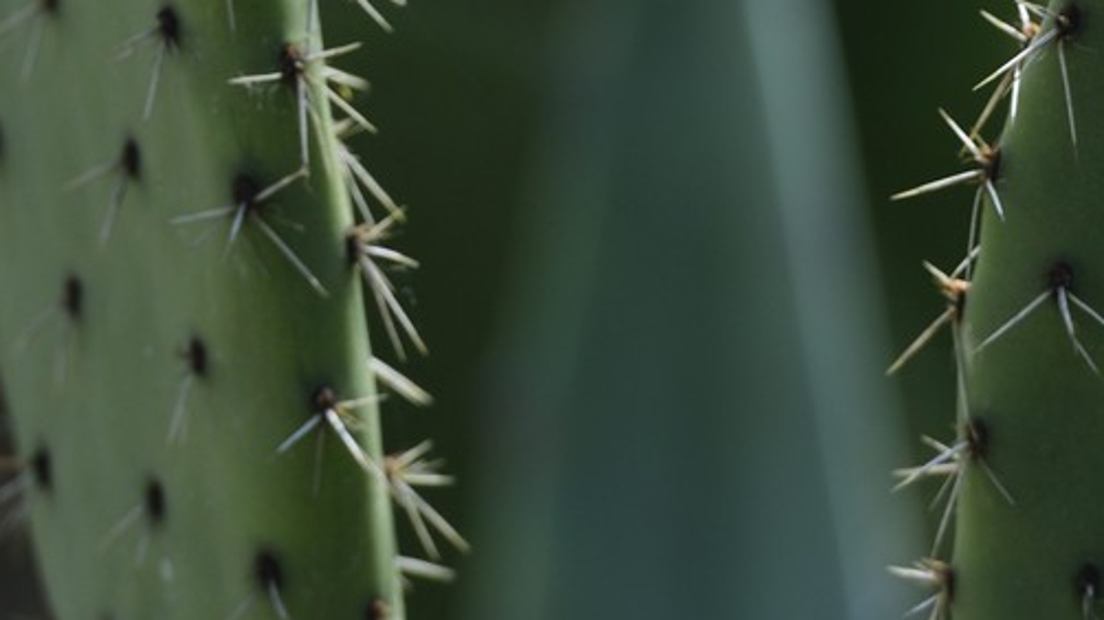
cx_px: 542
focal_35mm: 668
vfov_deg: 1.8
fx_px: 19549
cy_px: -1027
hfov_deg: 3.2
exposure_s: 1/320
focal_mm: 200
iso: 200
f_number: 7.1
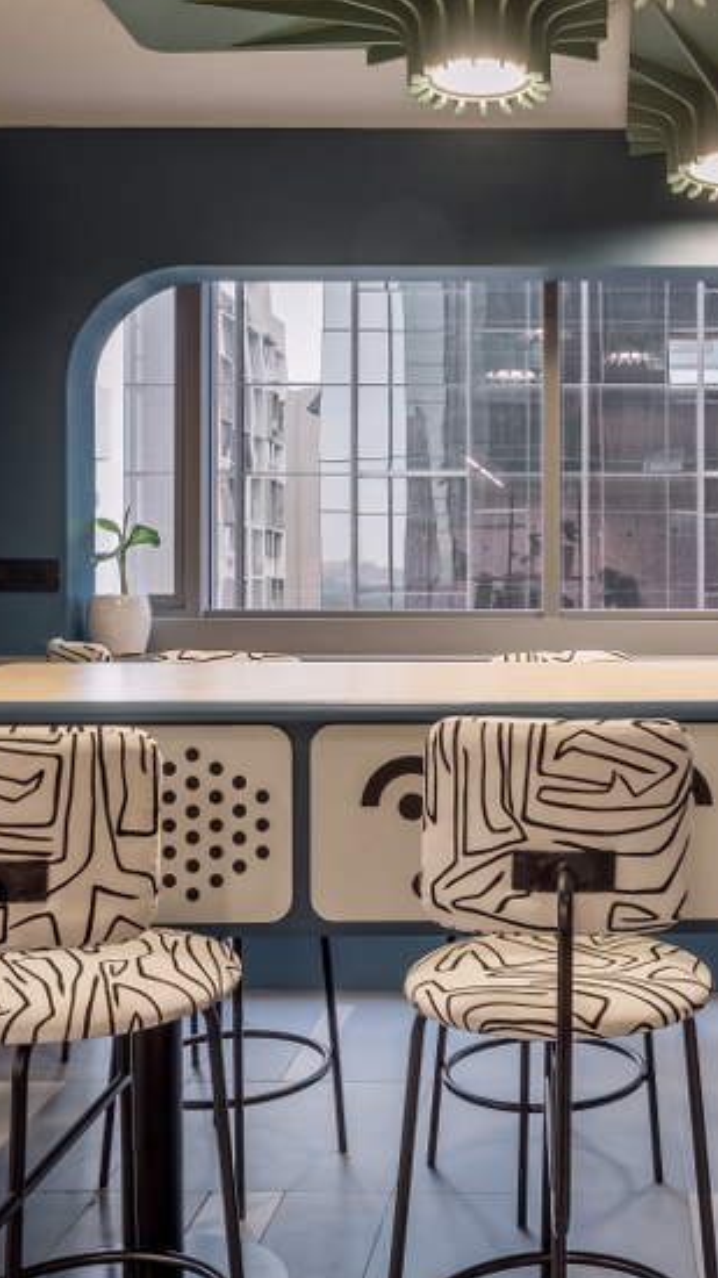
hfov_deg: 30.0
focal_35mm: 39
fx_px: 1321
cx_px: 530
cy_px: 617
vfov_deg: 51.6
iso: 160
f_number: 8
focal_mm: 16
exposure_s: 1/3
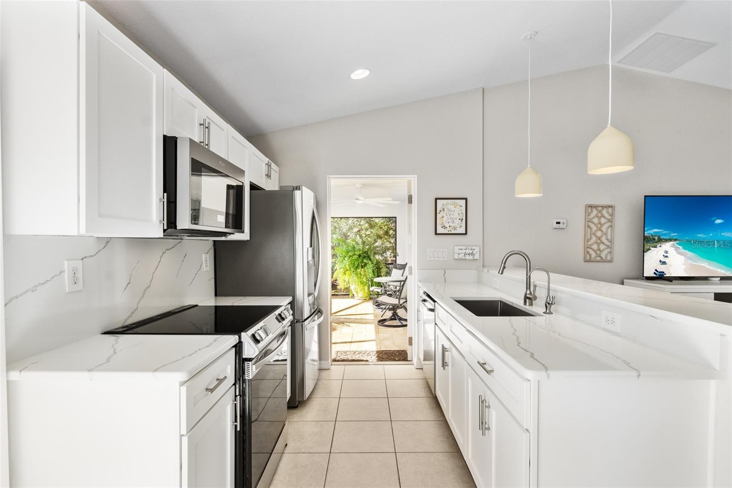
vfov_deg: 67.4
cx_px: 366
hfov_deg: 90.0
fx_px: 366
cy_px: 244
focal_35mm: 18
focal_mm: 12
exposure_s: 1/4
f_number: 9
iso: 100
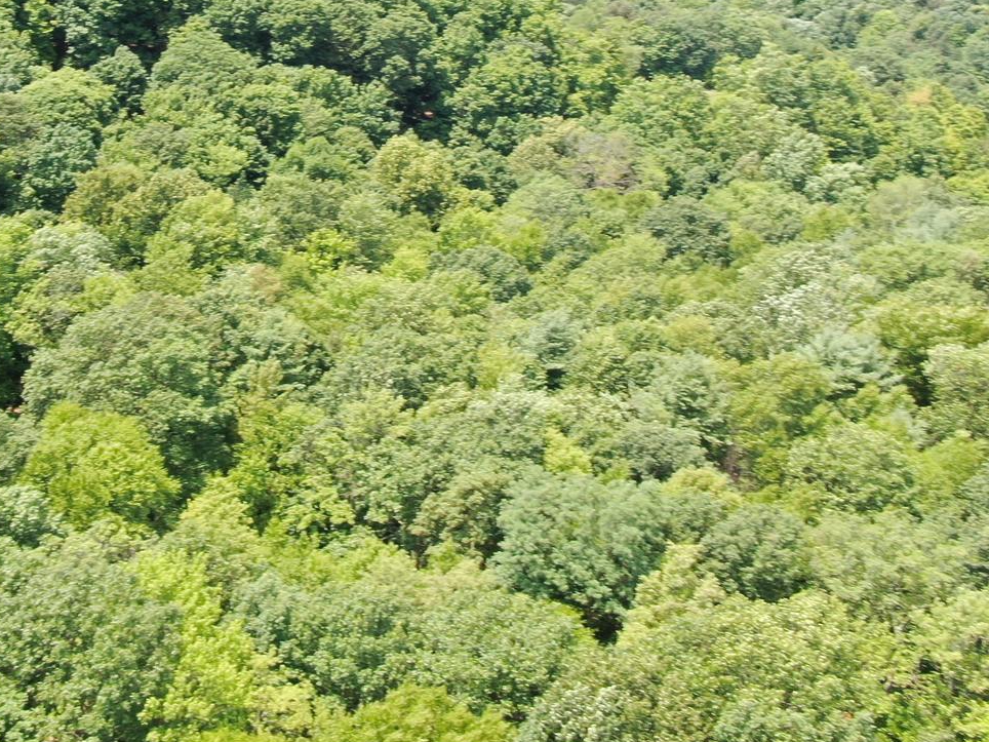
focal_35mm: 51
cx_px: 217
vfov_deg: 27.2
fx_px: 1457
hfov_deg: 36.4
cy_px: 31
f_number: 2.8
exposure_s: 1/400
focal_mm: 4.39
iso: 110
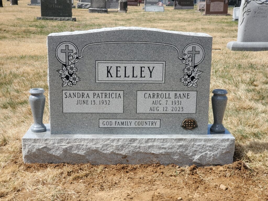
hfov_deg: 36.8
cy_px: 100
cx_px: 134
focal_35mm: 52
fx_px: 403
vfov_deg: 28.0
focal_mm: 6
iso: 50
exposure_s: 1/655
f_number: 2.4
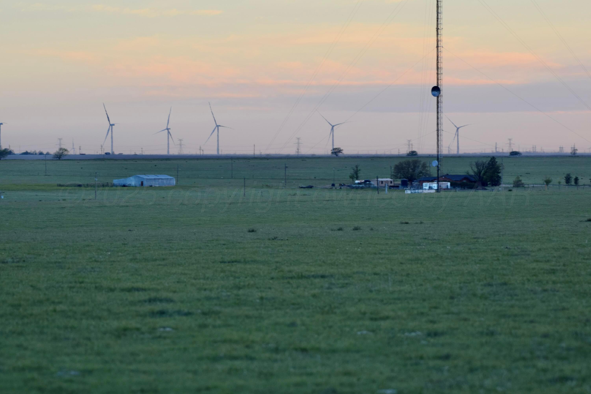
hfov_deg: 6.5
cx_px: 296
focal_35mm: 316
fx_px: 5187
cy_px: 197
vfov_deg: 4.3
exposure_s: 1/125
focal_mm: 210
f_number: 5.6
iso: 250
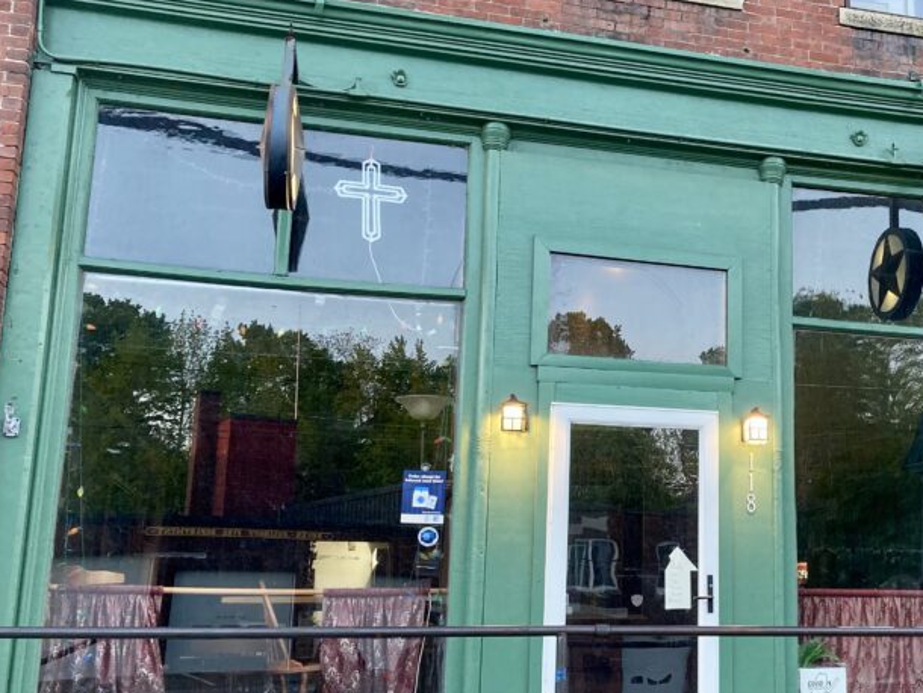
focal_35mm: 47
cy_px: 413
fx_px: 1254
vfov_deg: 30.8
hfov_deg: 38.9
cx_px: 737
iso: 100
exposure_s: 1/60
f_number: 1.8
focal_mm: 3.99
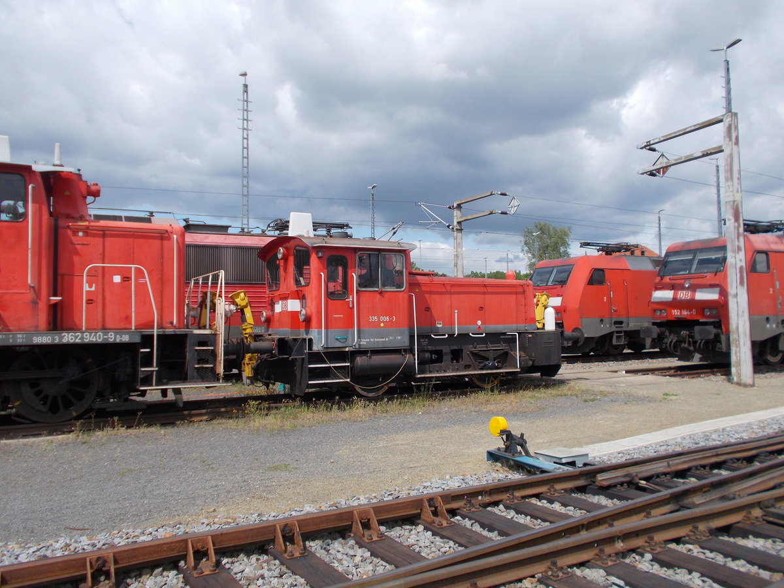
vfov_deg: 46.8
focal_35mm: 30
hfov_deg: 60.0
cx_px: 392
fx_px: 679
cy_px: 294
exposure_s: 1/200
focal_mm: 5.3
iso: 80
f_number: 8.6
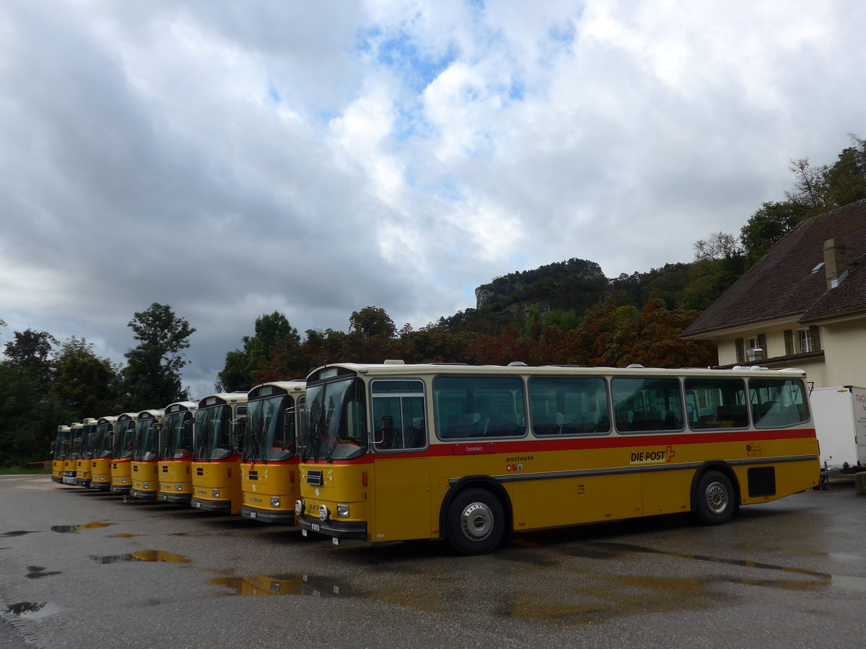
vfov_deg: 45.4
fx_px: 776
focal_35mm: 31
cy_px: 324
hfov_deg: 58.4
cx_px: 433
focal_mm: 6.5
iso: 80
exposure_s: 1/1000
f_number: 2.8
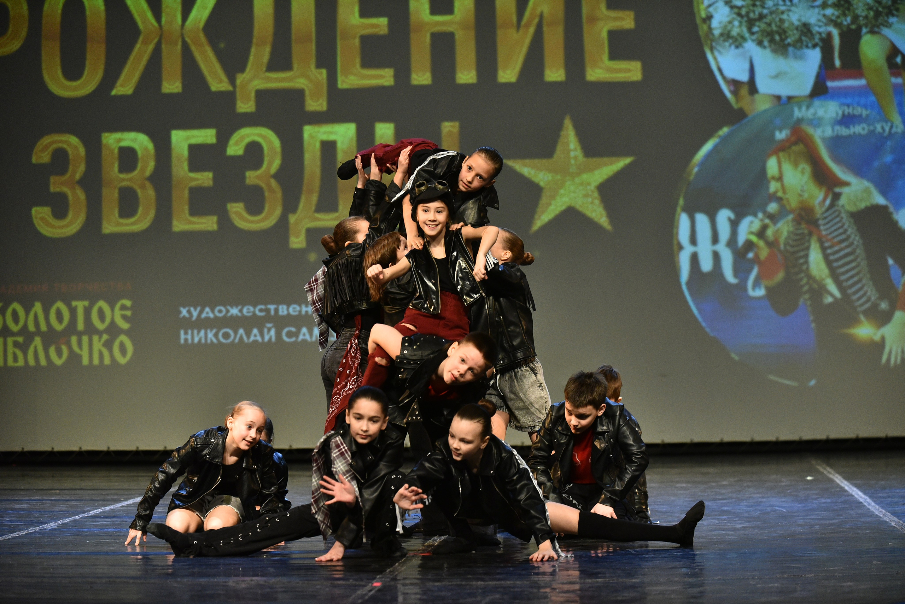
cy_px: 302
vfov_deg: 8.3
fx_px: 4149
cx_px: 452
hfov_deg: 12.4
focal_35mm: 165
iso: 2500
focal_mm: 165
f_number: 3.2
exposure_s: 1/500
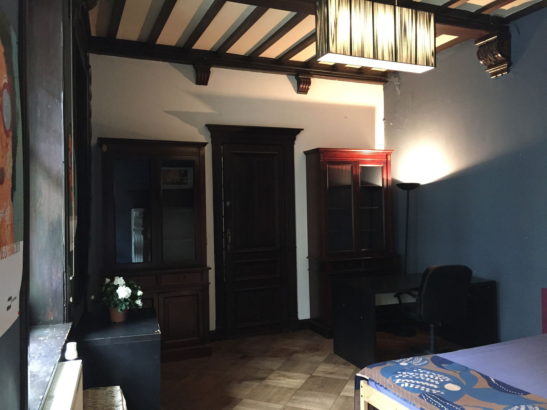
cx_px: 274
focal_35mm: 29
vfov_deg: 48.2
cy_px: 205
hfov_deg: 61.7
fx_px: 458
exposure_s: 1/20
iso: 250
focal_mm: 4.15
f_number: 2.2
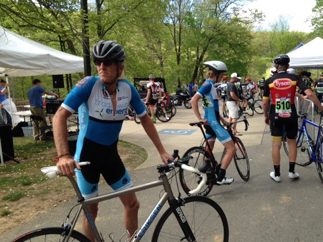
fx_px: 308
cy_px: 121
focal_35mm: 33
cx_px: 162
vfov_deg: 42.9
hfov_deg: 55.4
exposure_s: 1/339
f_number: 2.4
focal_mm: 4.12
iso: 50
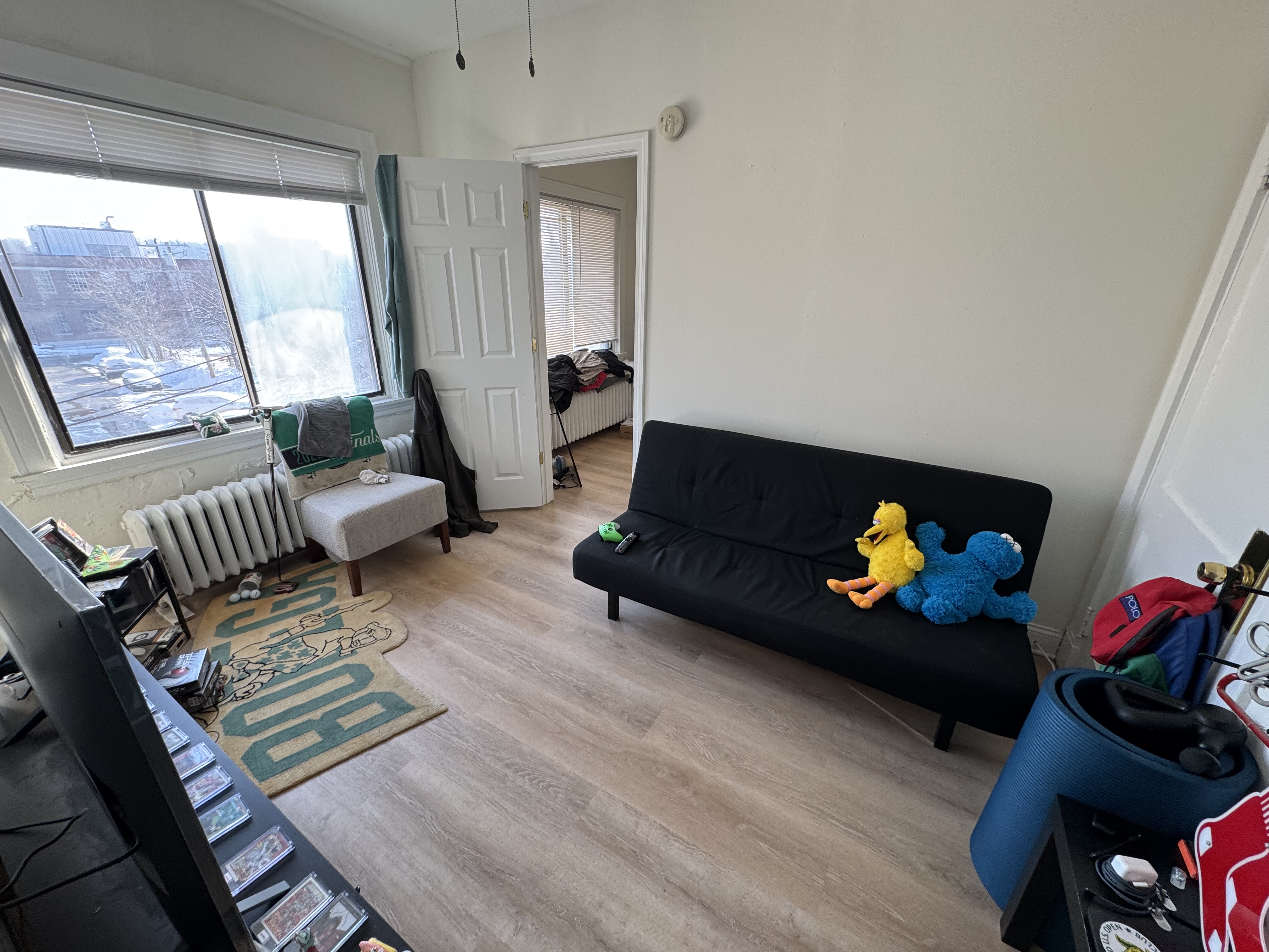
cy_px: 476
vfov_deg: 85.7
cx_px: 634
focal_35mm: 14
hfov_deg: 102.1
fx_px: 513
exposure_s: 1/120
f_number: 2.2
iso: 80
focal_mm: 2.22
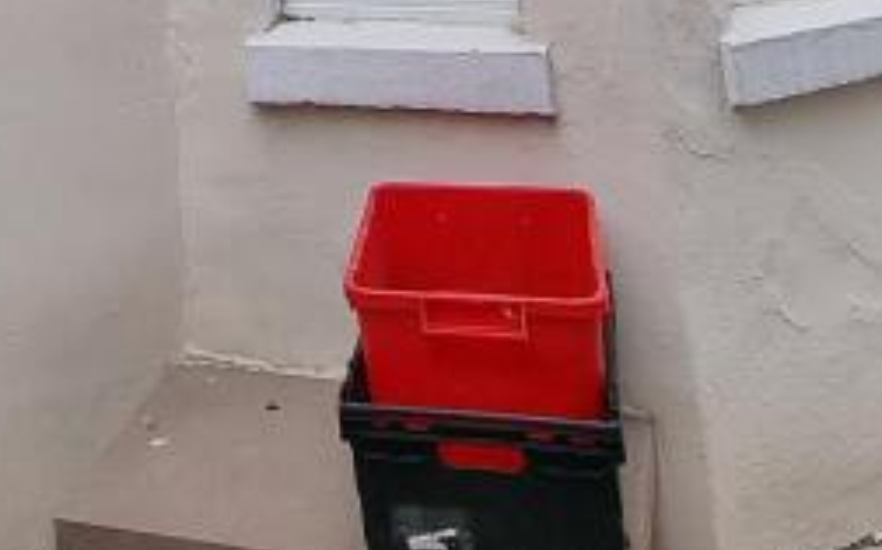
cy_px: -771
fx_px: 1345
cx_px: 63
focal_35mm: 56
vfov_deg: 14.7
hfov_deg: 34.0
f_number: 2.2
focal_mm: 2.2
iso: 50
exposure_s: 1/626
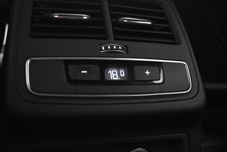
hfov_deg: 47.9
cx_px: 114
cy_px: 76
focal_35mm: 40
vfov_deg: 33.0
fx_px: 255
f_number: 4
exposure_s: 1/5
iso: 3200
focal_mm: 27
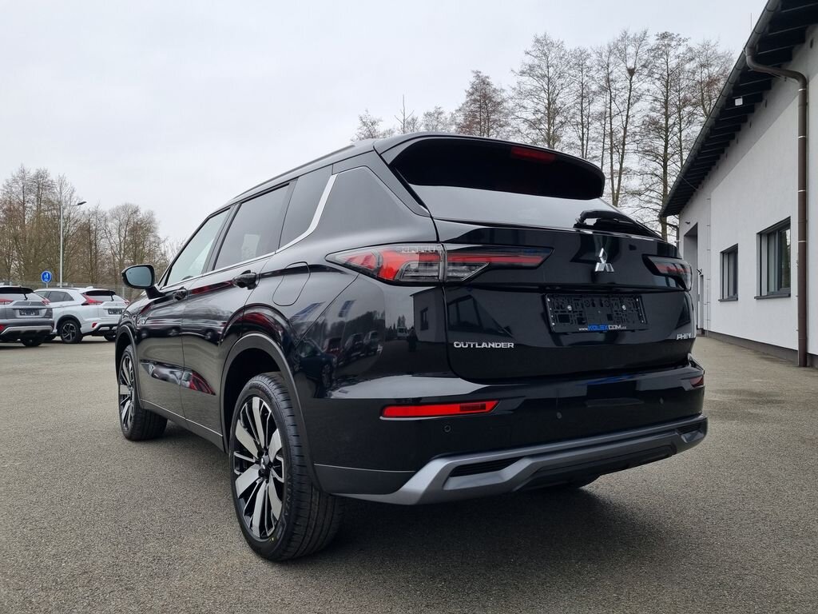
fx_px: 614
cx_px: 409
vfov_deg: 53.1
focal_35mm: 26
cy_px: 307
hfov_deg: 67.3
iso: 50
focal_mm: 5.4
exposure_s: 1/325
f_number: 1.8
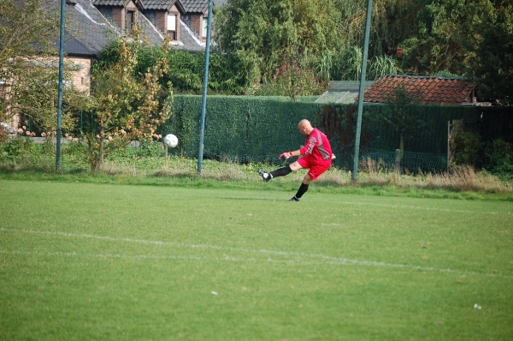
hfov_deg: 12.3
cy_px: 170
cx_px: 256
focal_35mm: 168
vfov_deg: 8.1
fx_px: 2390
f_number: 5
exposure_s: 1/1000
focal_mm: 112
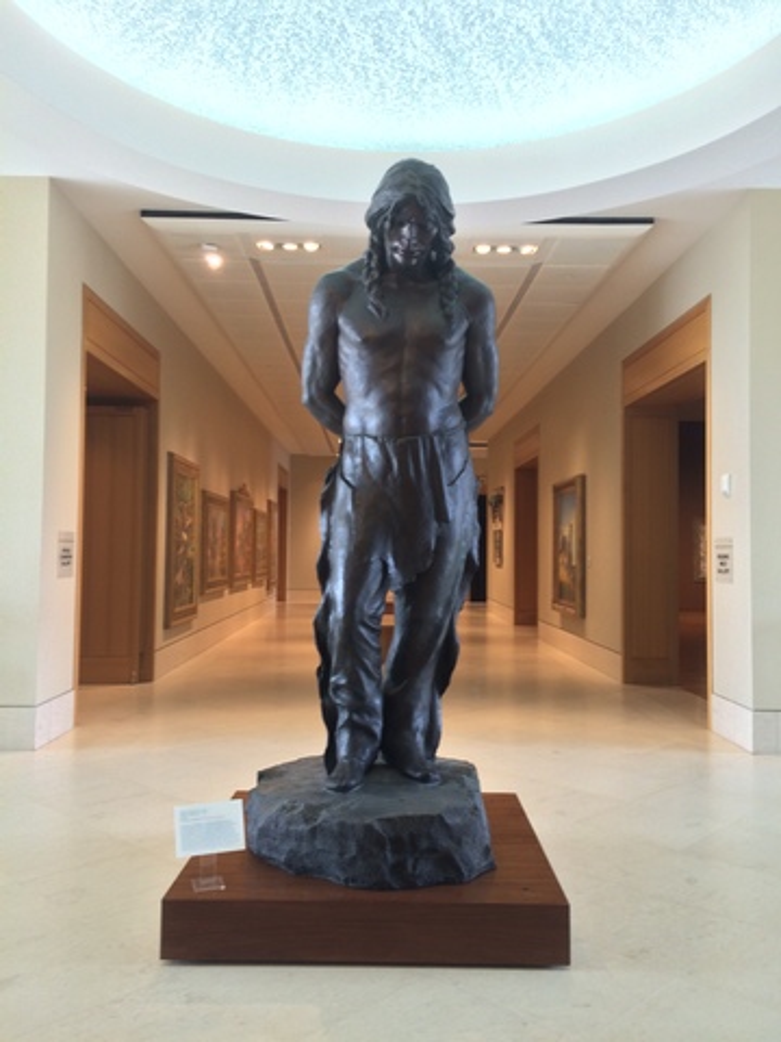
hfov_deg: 48.2
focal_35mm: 29
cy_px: 521
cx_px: 390
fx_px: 872
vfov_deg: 61.7
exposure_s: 1/30
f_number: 2.2
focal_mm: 4.15
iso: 64
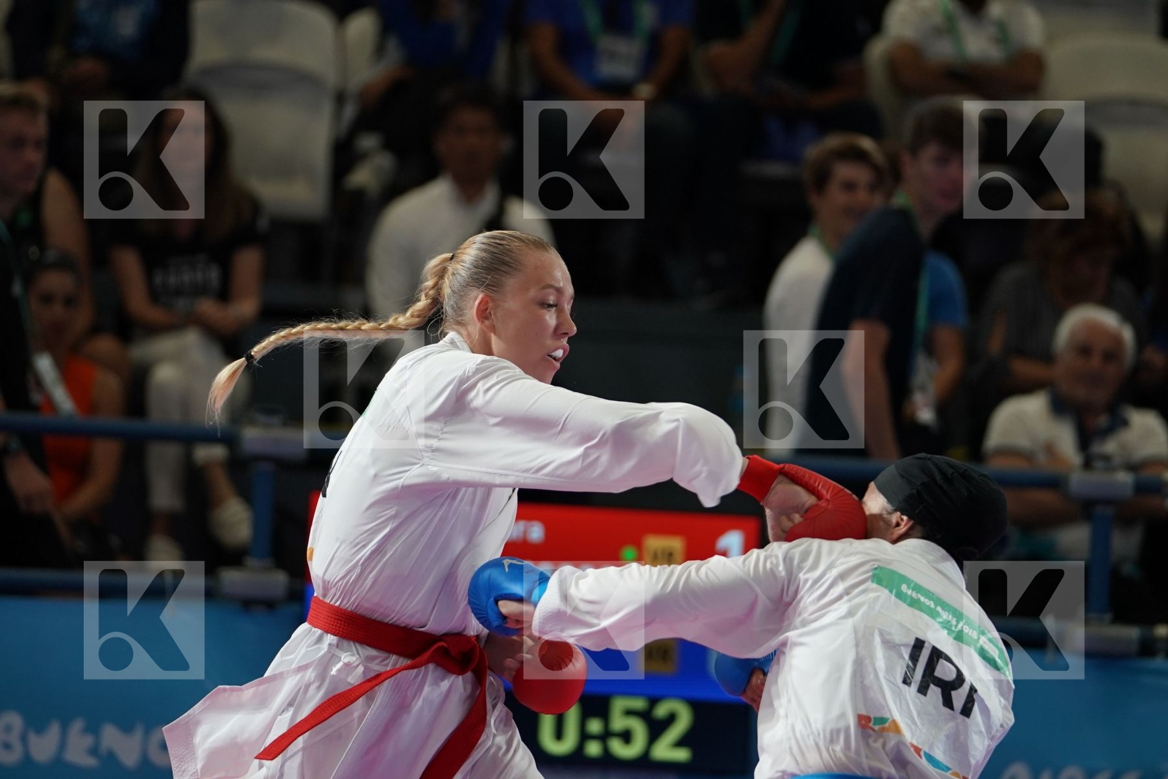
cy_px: 390
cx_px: 584
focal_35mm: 271
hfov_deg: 7.6
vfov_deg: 5.1
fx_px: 8792
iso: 800
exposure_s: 1/1000
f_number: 2.8
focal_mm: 181
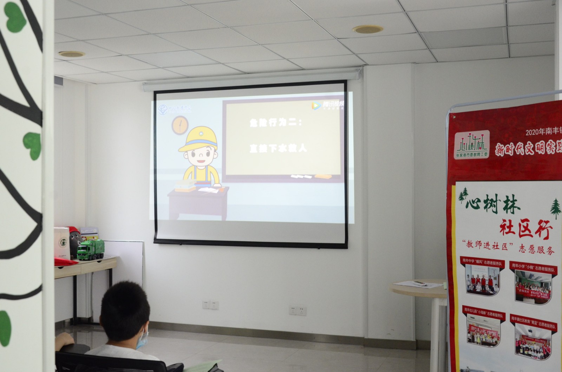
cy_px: 186
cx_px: 281
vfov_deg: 31.7
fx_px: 654
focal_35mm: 42
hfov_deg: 46.5
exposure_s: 1/20
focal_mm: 28
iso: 2000
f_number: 8
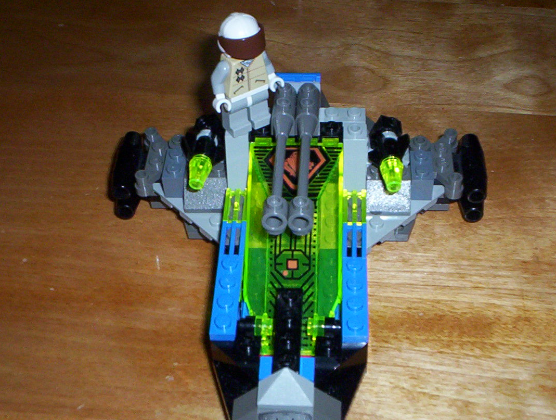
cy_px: 293
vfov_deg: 25.2
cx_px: 315
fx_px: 934
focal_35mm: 58
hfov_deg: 33.1
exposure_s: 1/60
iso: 140
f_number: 4.5
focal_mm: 4.99
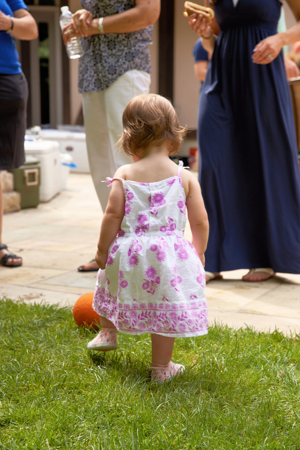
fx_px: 875
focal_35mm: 70
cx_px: 150
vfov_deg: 28.8
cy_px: 225
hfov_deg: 19.5
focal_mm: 70
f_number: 5.6
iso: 100
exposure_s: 1/80
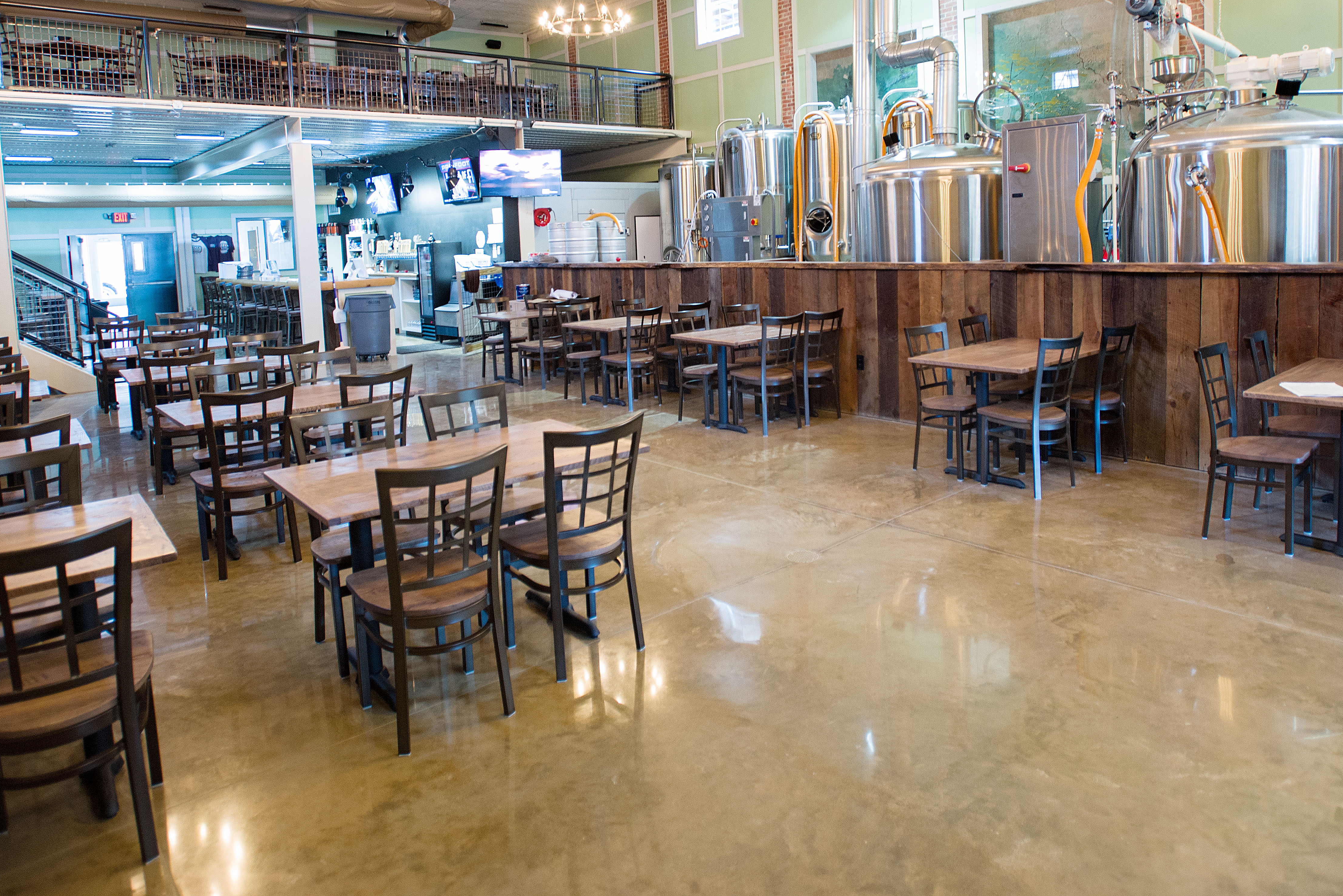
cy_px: 293
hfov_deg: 76.0
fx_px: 858
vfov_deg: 54.0
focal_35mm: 23
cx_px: 702
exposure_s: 1/20
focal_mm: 17
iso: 1000
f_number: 2.8
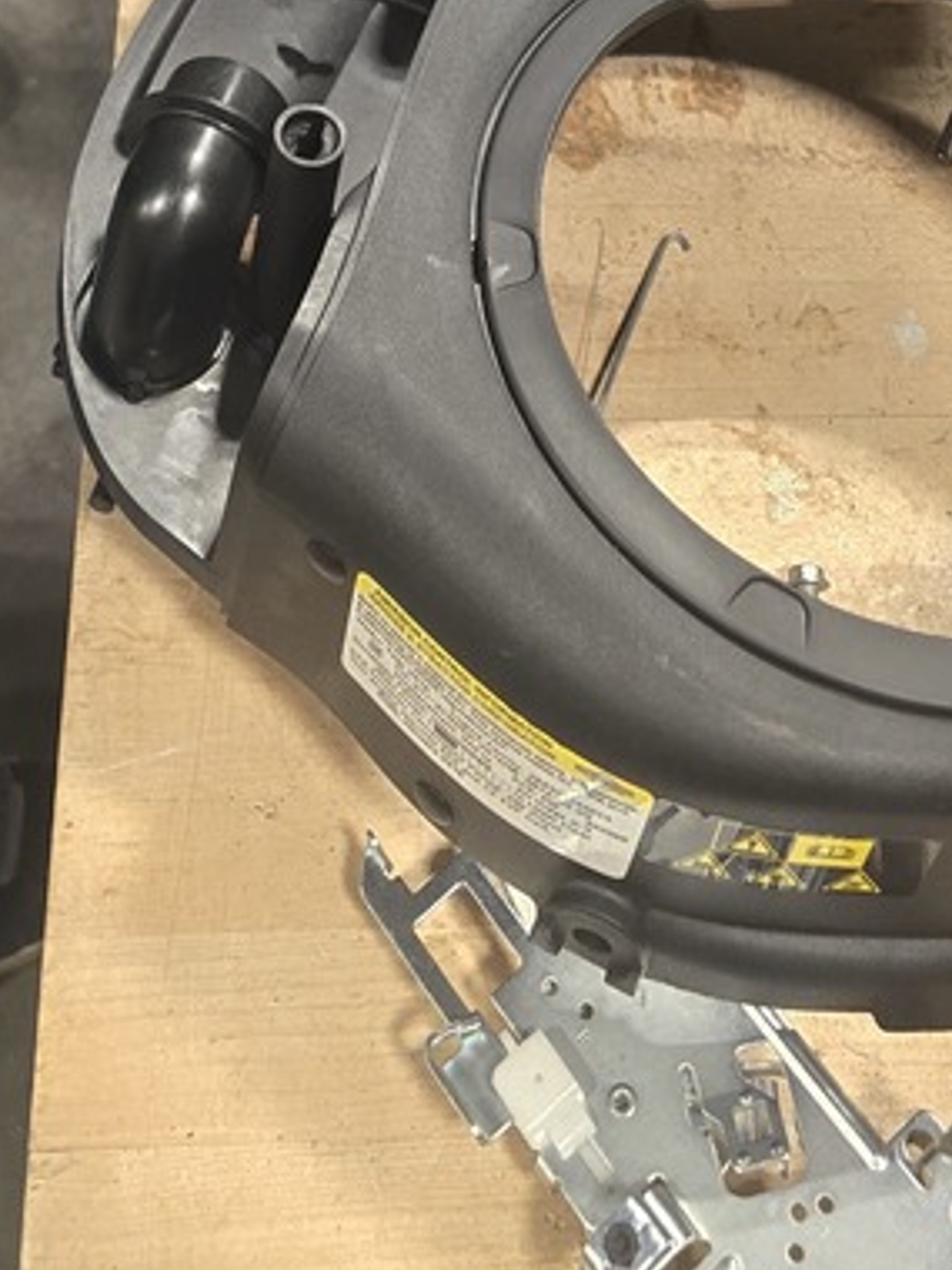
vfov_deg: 26.1
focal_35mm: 62
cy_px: -424
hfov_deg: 23.6
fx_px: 2273
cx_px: 438
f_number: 1.7
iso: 500
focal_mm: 6.3
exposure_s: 1/120
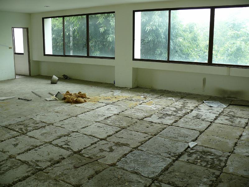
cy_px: 94
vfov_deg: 40.7
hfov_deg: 52.6
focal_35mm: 35
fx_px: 252
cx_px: 124
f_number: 2.8
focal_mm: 7.4
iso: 100
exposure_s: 1/40
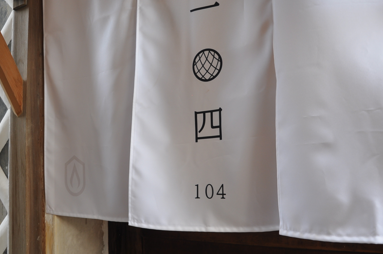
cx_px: 171
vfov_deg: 33.2
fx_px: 425
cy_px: 96
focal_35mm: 40
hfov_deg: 48.4
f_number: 3.5
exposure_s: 1/30
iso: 200
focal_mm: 18
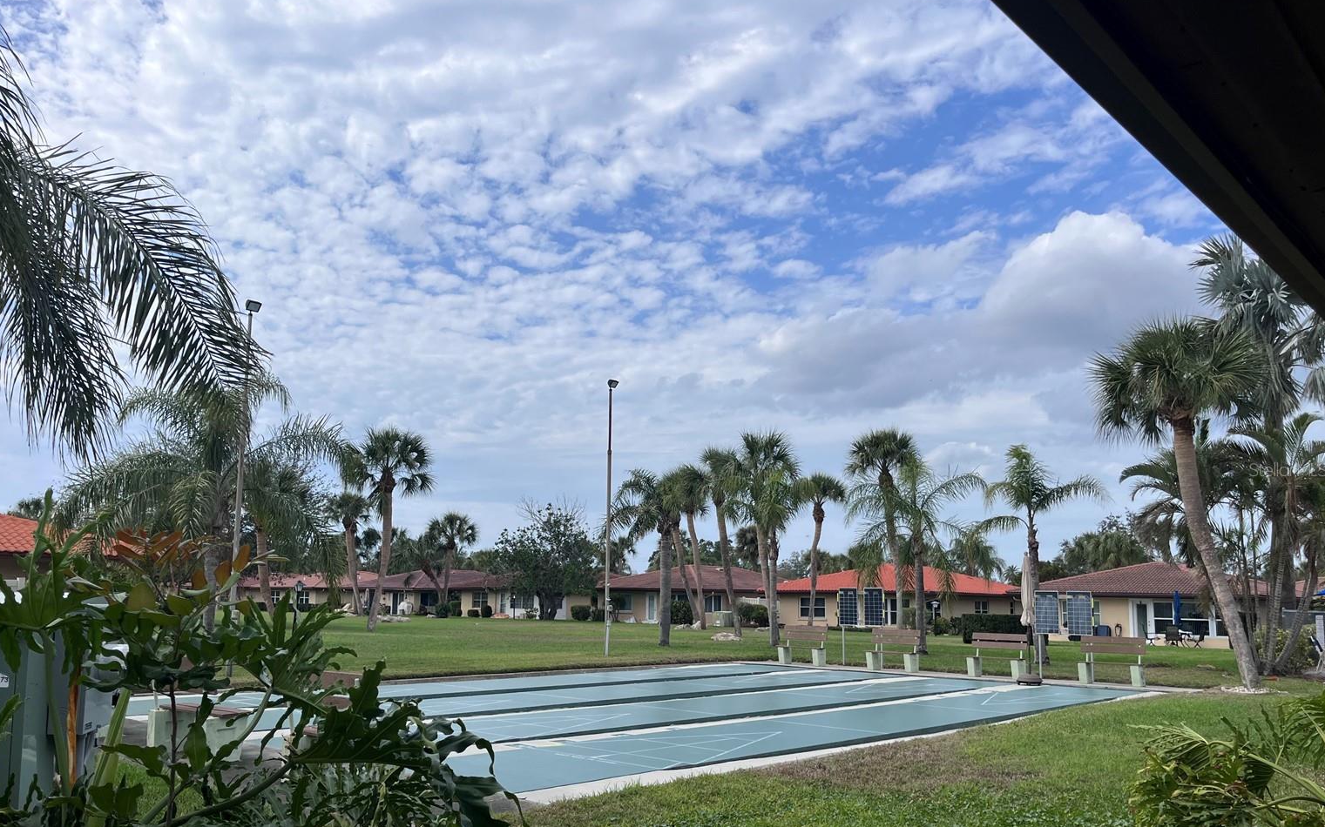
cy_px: 469
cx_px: 634
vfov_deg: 43.0
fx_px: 1047
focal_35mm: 29
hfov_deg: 64.6
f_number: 1.6
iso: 50
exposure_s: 1/6494
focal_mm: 5.1
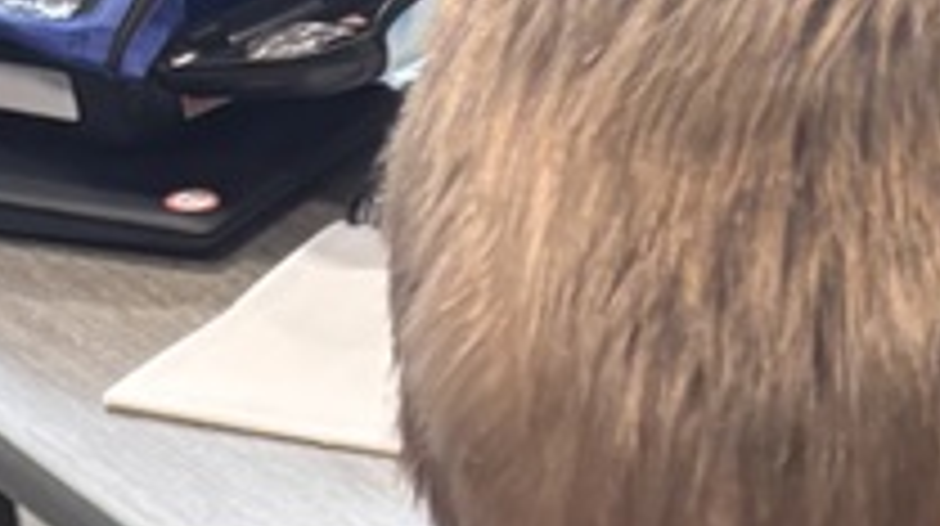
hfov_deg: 15.2
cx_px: 971
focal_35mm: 139
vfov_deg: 6.9
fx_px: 3461
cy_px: 2010
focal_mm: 5.96
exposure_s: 1/60
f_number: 1.6
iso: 160
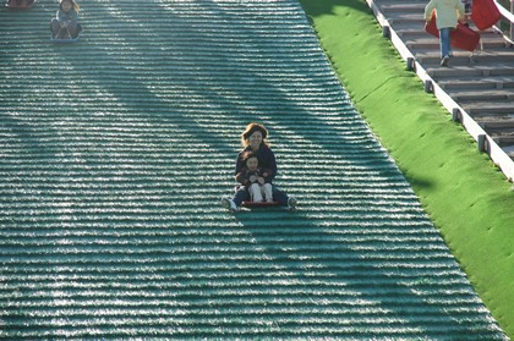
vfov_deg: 8.7
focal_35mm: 158
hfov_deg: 13.1
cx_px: 257
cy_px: 170
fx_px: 2246
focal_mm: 105
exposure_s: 1/400
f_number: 5.6
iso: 200
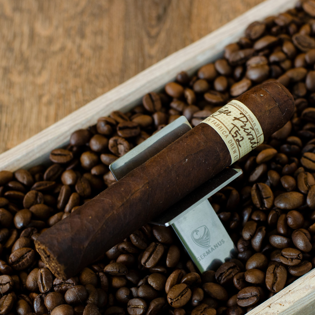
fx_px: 999
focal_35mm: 97
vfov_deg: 17.9
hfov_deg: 17.9
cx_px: 174
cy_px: 159
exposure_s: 1/100
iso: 640
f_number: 4.5
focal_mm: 50
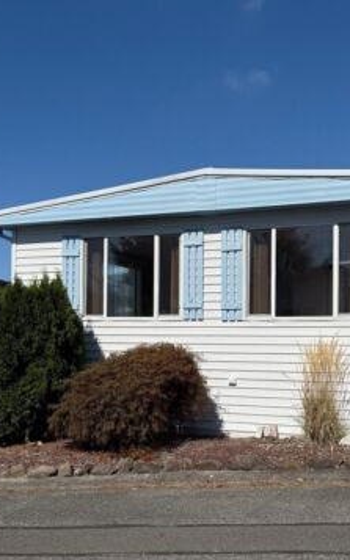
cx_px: 240
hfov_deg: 33.2
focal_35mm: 38
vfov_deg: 51.3
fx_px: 580
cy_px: 329
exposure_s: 1/14286
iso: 80
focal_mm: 6.76
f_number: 1.78
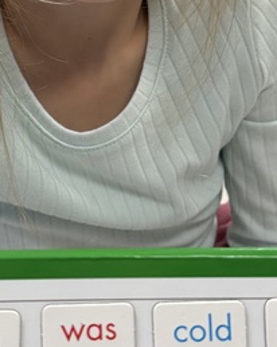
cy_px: 43
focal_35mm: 93
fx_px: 954
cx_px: 91
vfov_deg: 20.2
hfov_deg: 16.5
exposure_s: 1/120
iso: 160
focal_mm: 6.76
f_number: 1.78
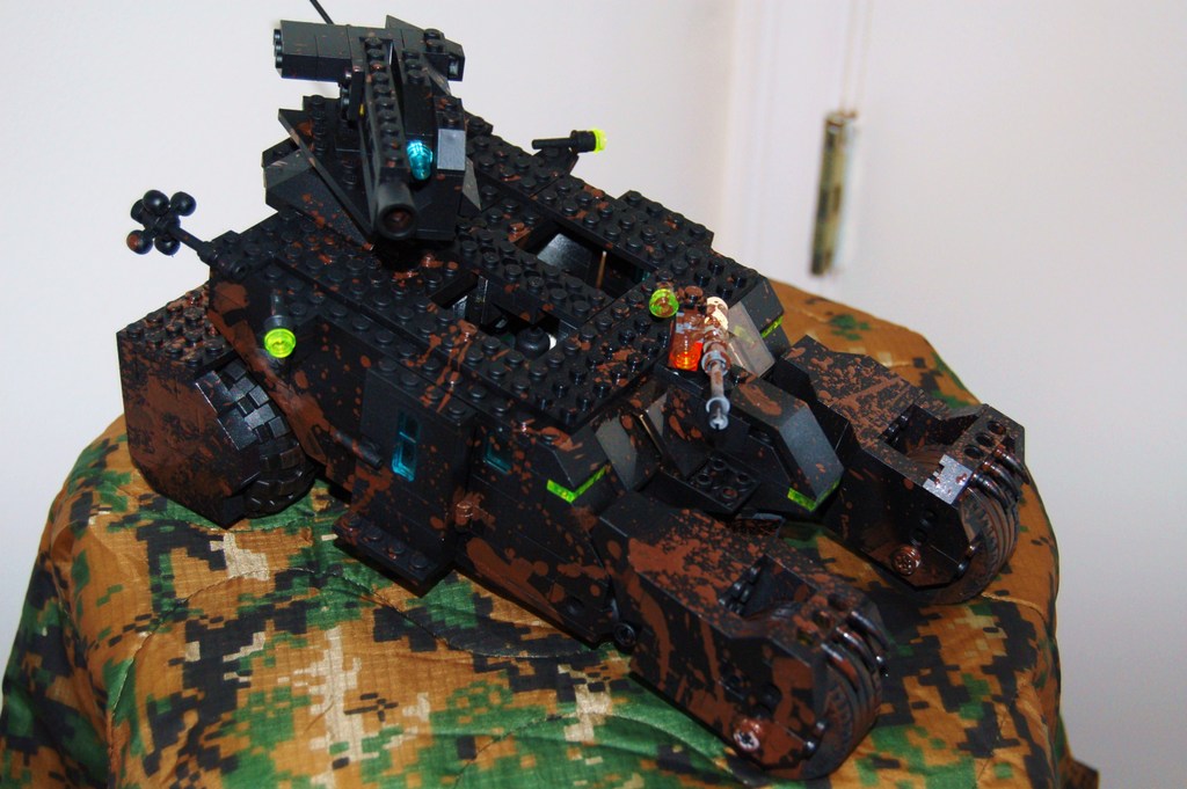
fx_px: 1878
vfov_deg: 23.7
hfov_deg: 35.1
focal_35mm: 57
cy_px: 394
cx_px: 594
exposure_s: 1/60
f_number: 5
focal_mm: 38
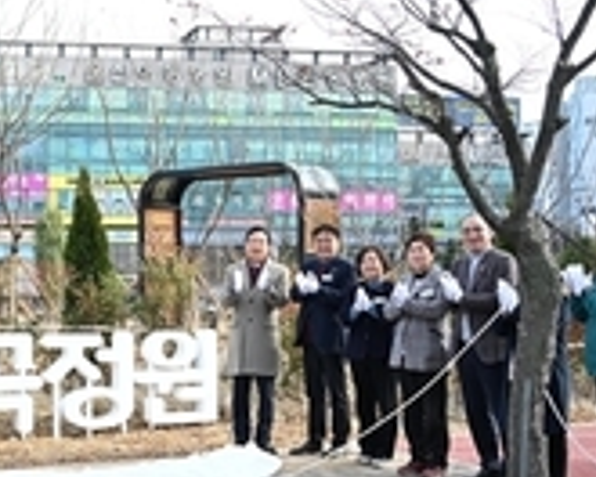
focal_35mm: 69
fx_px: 1217
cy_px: 267
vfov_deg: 22.2
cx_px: 61
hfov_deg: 26.6
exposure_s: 1/320
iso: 200
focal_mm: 27
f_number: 4.5
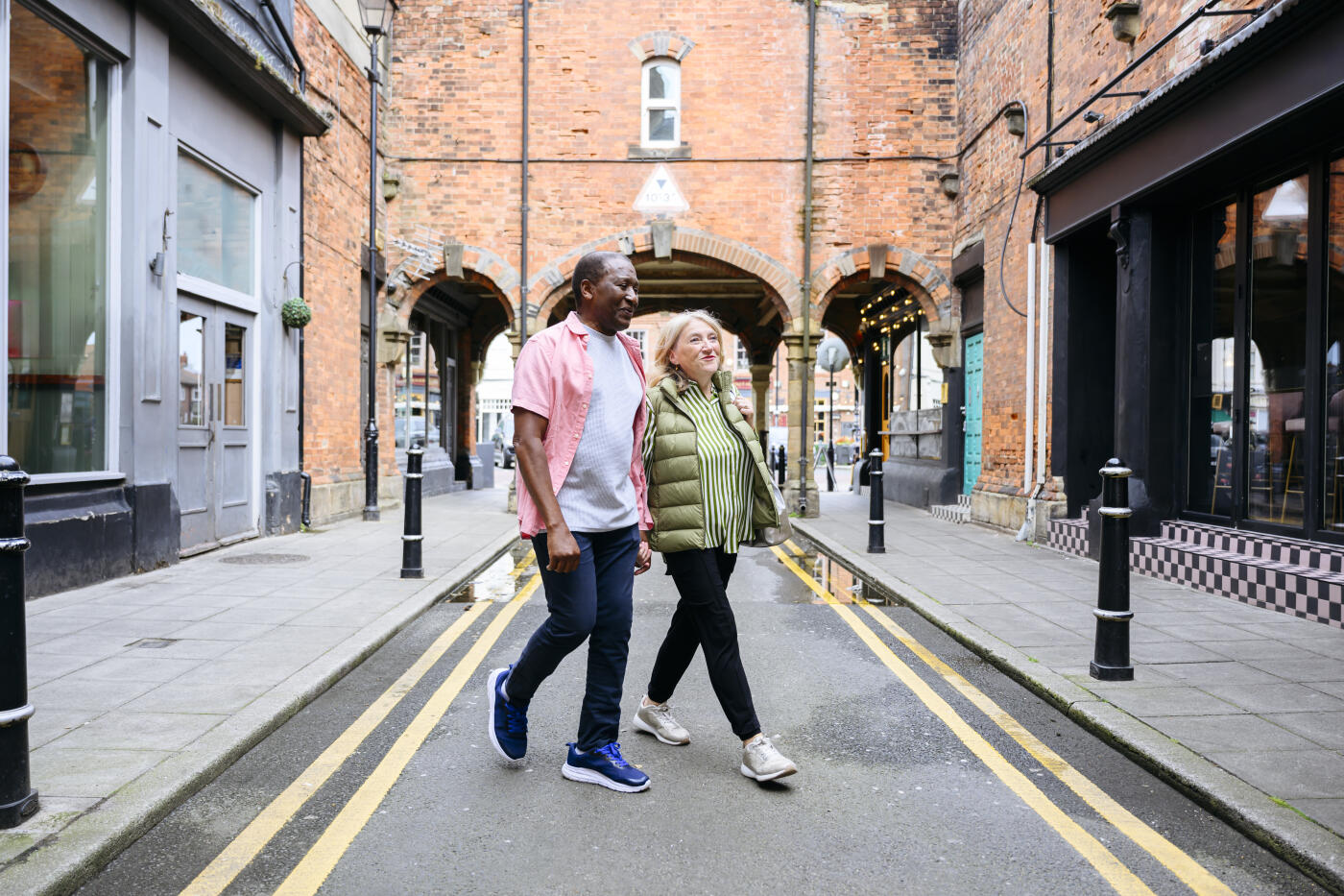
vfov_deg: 46.4
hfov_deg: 65.5
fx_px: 1045
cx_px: 672
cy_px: 448
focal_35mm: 28
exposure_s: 1/640
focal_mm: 28
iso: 250
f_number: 2.8
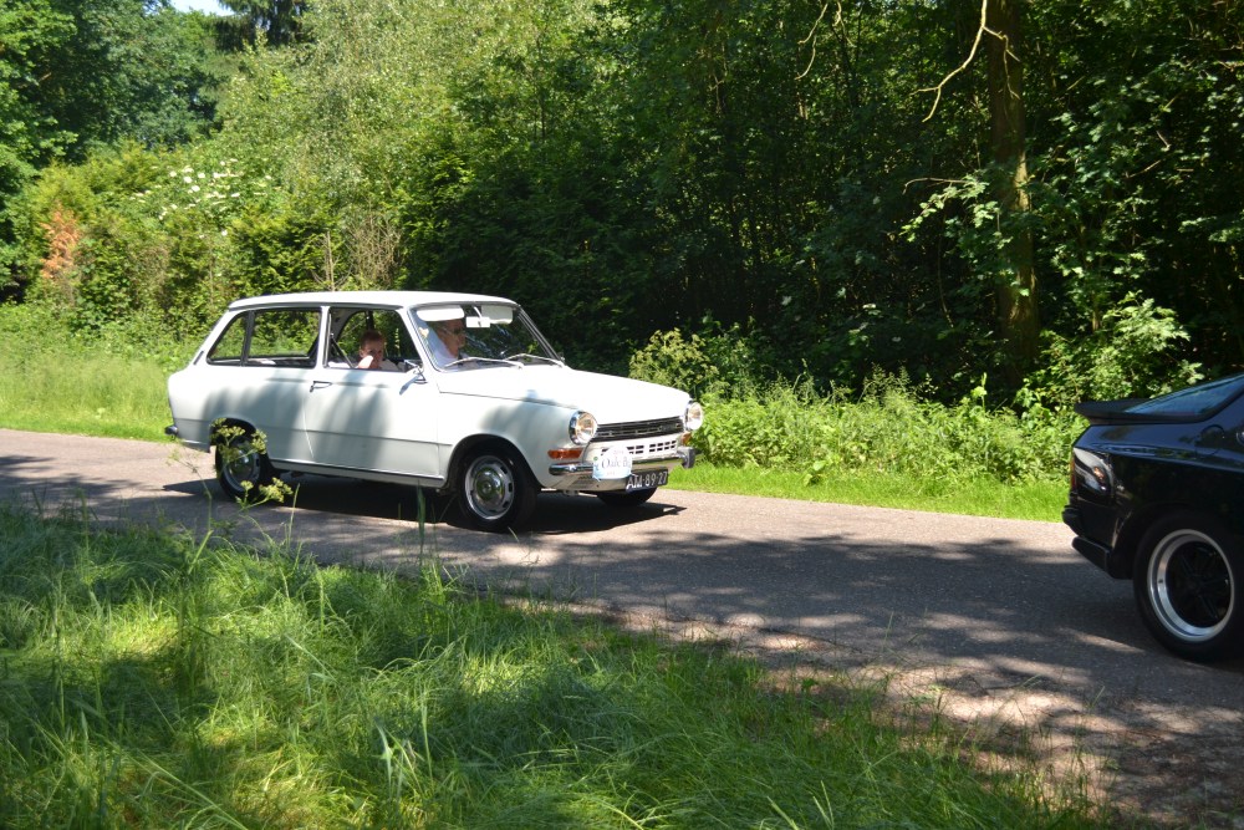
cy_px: 415
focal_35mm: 44
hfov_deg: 45.0
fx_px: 1503
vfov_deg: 30.9
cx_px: 622
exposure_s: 1/200
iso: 100
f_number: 4.5
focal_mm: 29
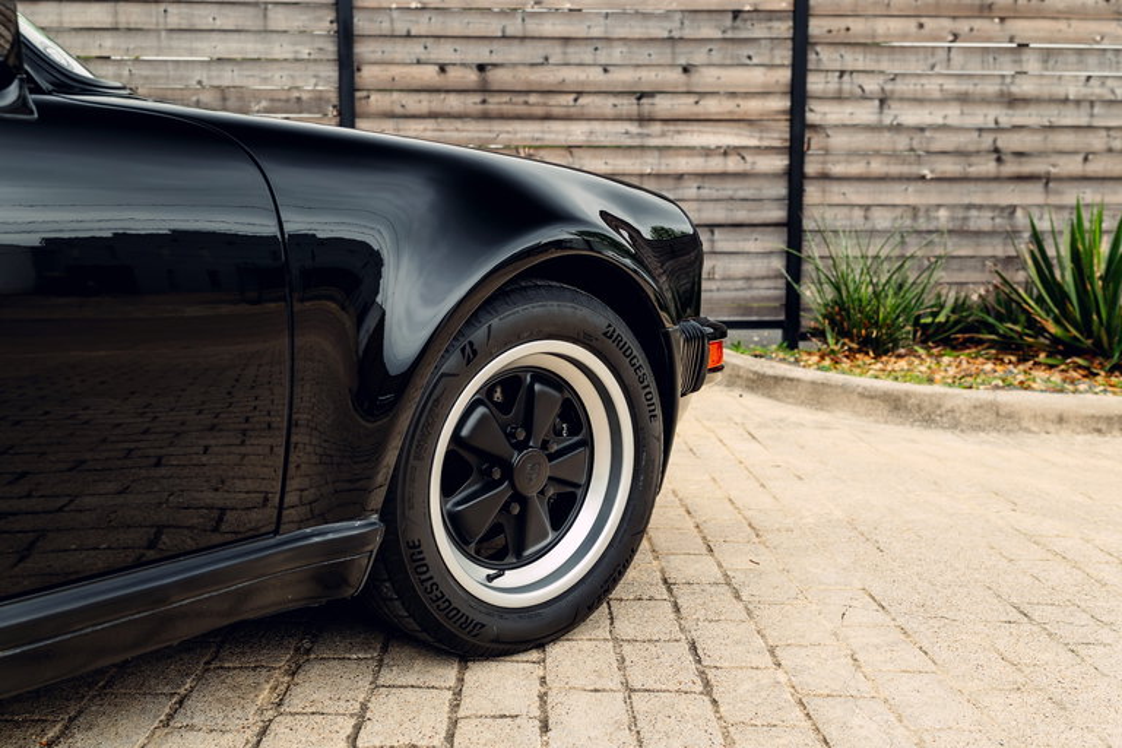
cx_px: 561
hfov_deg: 54.4
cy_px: 374
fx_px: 1091
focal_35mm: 35
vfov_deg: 37.9
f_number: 4
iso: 320
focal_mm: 35
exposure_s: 1/50
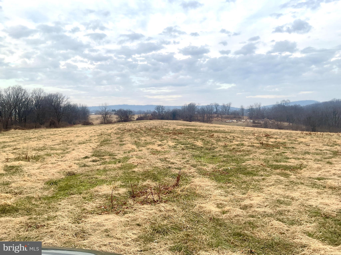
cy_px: 128
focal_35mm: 29
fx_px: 286
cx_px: 170
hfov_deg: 61.7
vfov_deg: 48.2
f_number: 1.8
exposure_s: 1/191
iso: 16
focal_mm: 3
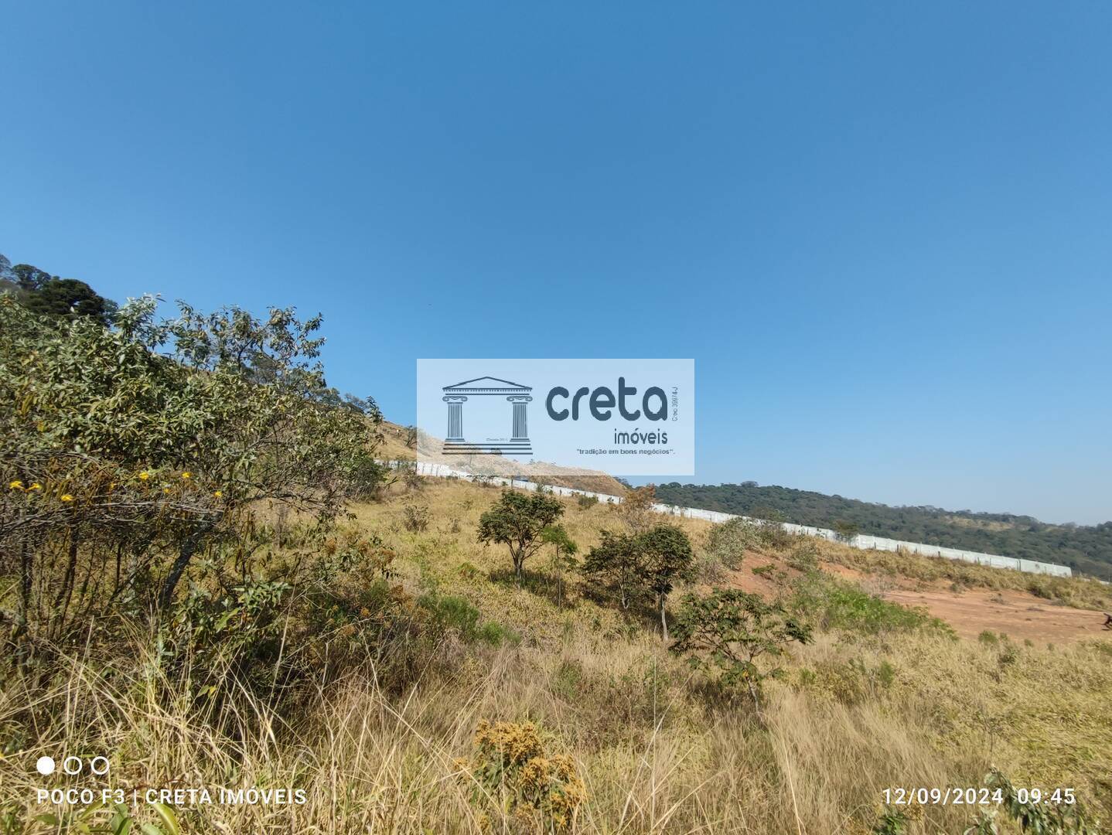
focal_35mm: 15
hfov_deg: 98.1
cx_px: 556
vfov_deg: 81.8
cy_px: 418
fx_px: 482
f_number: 2.2
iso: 50
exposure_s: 1/1148
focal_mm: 1.65
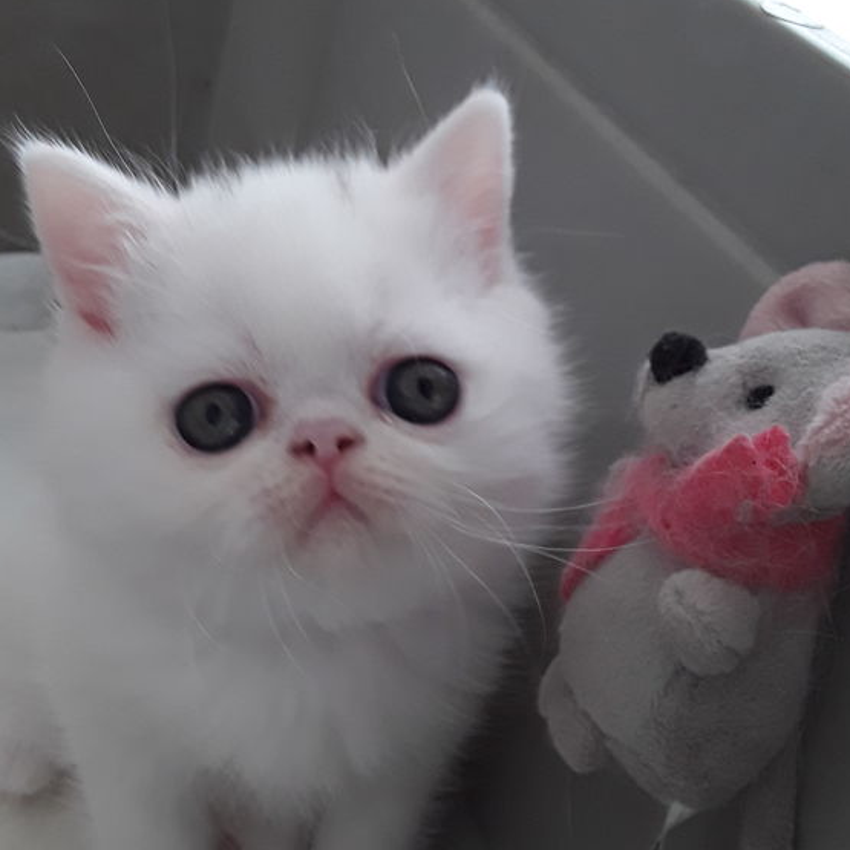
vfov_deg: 39.1
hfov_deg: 39.1
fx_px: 1195
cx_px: 366
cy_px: 391
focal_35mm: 43
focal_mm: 2.91
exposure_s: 1/100
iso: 80
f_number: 1.9
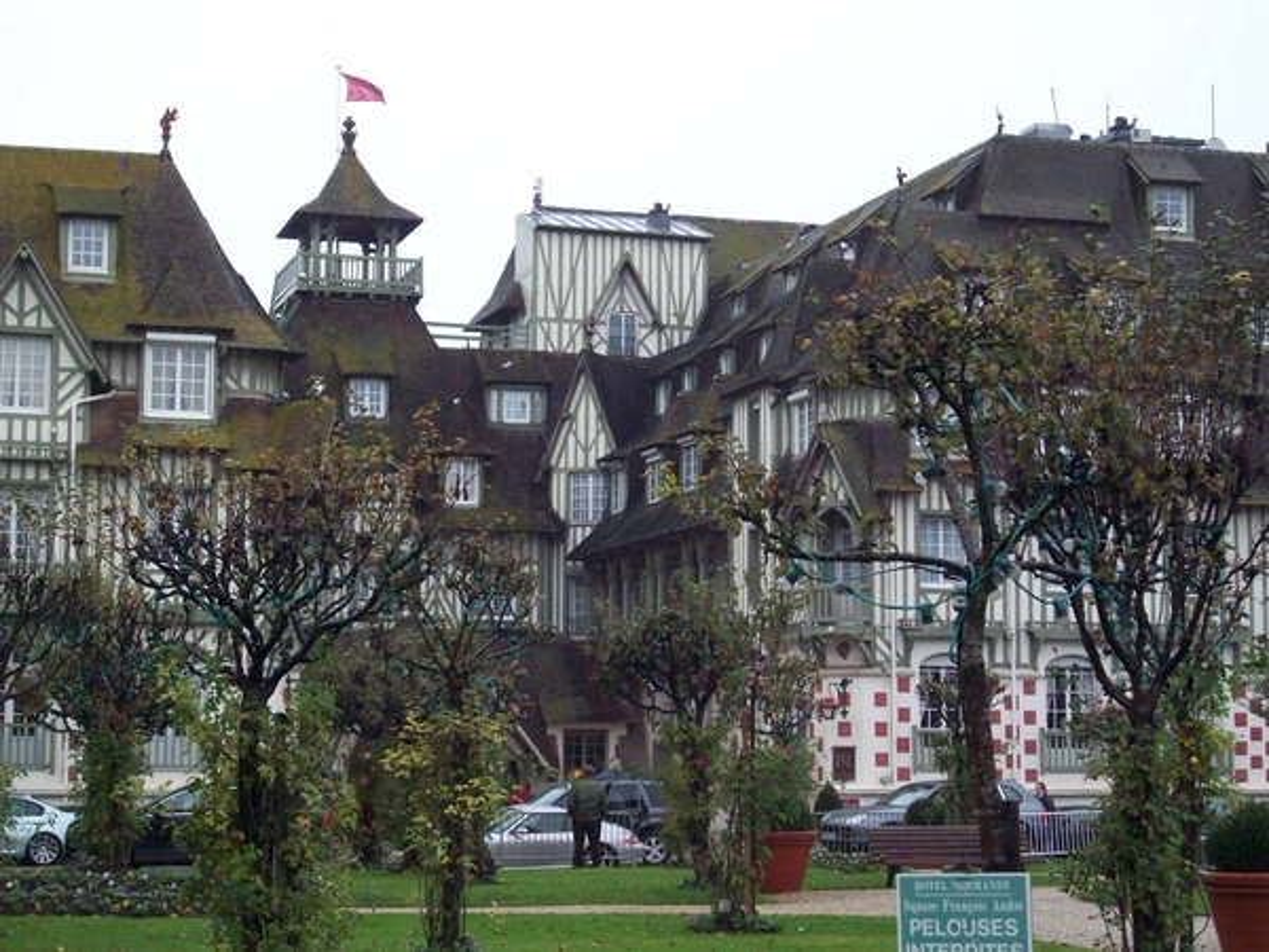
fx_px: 2823
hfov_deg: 25.3
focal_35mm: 77
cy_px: 476
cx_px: 634
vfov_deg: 19.1
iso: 200
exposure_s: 1/71.5
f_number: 4.2
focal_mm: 12.8
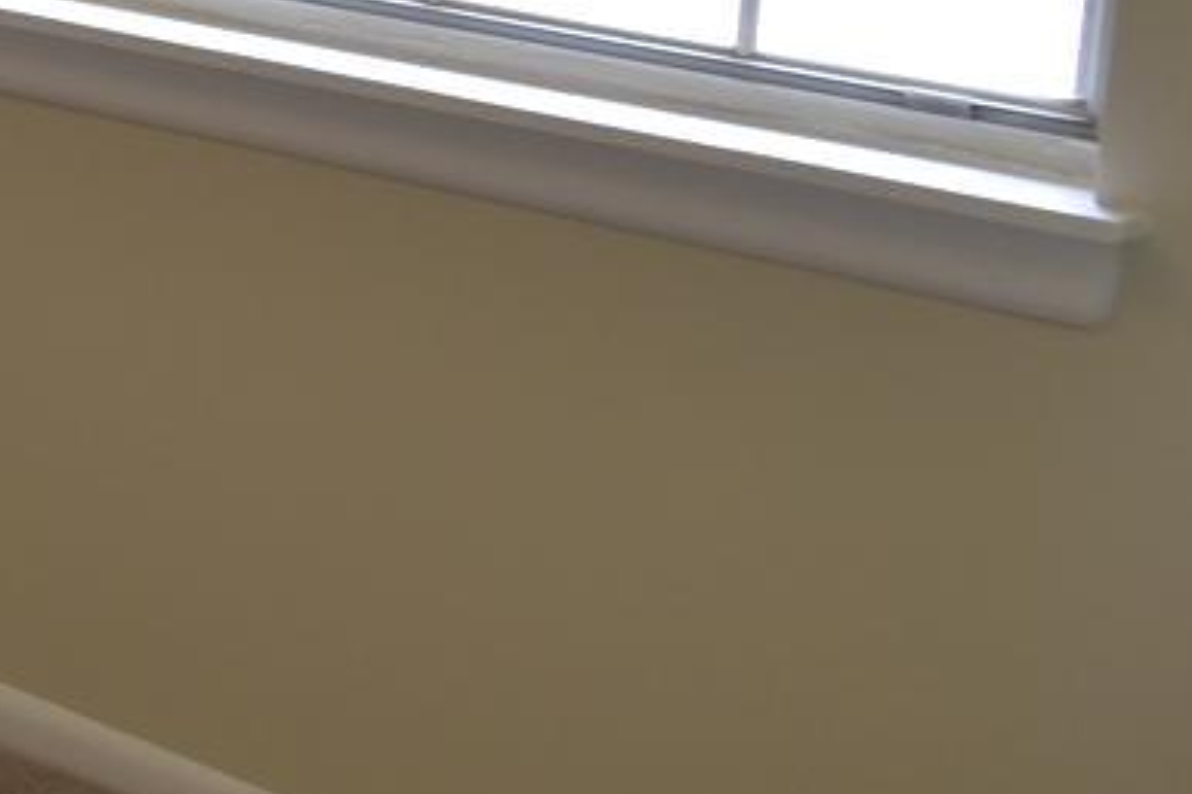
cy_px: -335
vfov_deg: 15.1
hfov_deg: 16.0
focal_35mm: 85
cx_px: -1433
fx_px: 2813
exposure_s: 1/80
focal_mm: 16
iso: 400
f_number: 4.5
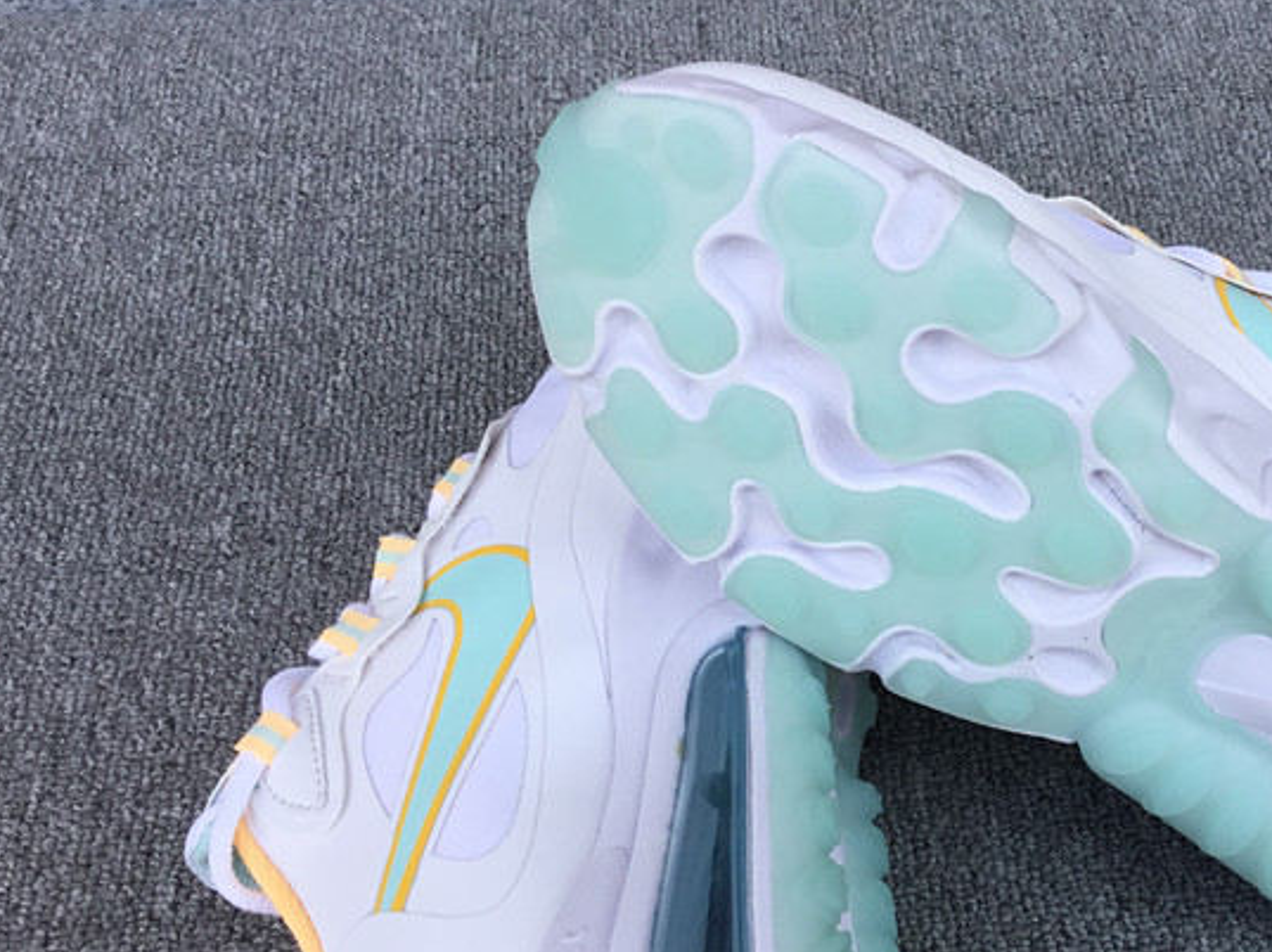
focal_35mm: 52
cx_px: 978
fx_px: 1910
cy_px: 470
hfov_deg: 35.9
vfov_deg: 28.0
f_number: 2.4
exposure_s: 1/443
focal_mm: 3.3
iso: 25
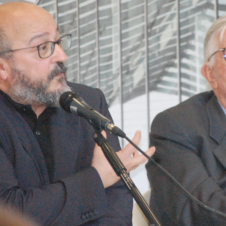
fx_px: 2999
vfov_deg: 4.3
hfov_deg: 4.3
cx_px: 144
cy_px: 81
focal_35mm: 406
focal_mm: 160
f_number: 5.6
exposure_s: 1/100
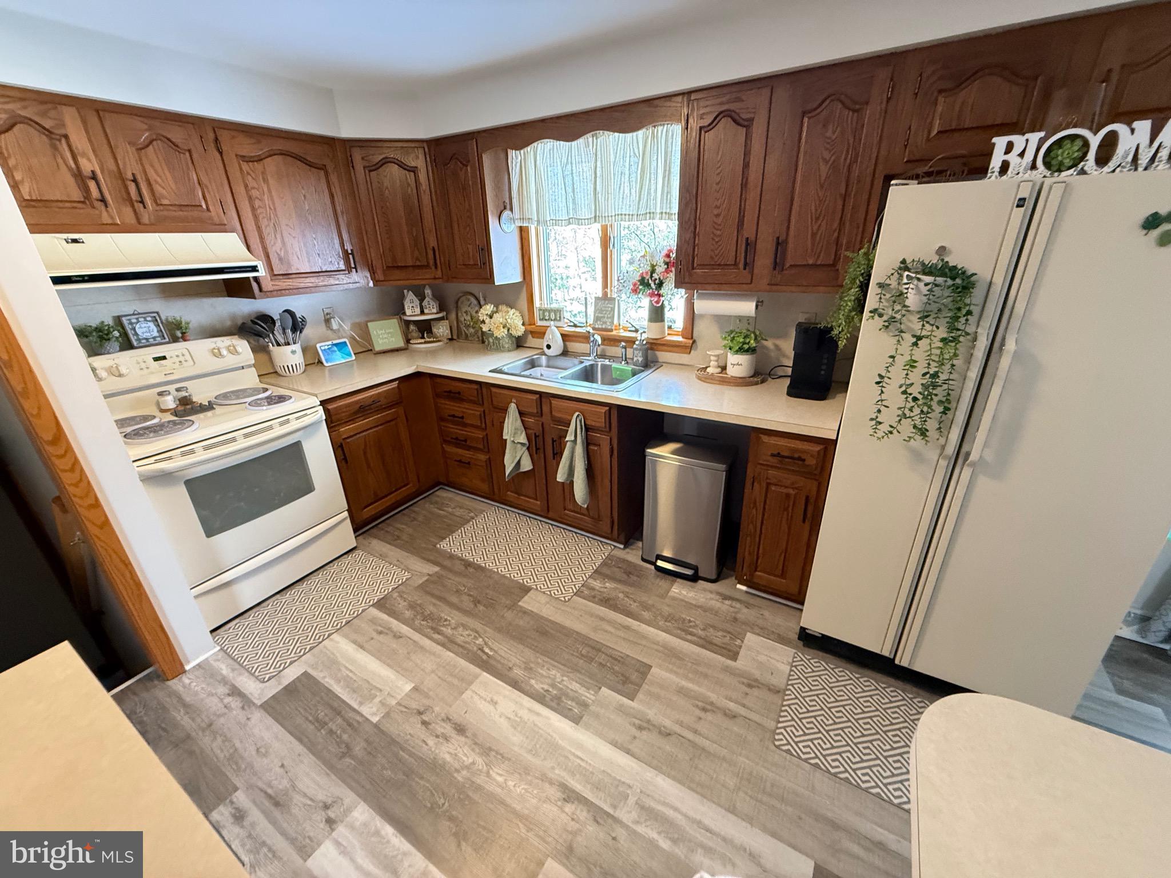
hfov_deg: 102.1
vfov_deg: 85.7
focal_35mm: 14
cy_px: 439
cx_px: 586
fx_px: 474
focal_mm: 2.22
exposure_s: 1/60
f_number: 2.2
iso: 500
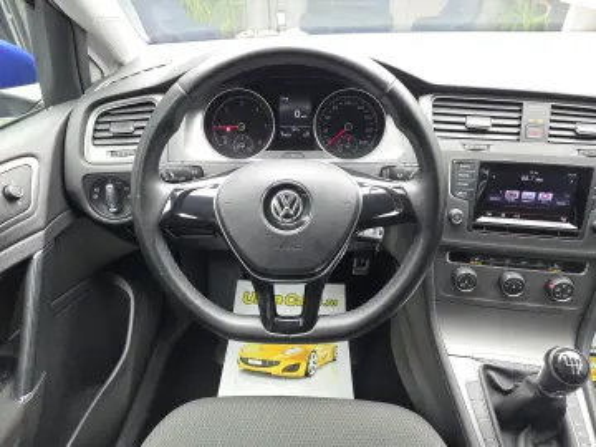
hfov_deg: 73.9
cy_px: 224
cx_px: 298
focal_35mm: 23
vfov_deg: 58.9
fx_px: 396
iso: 200
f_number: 1.7
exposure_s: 1/54
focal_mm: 6.25
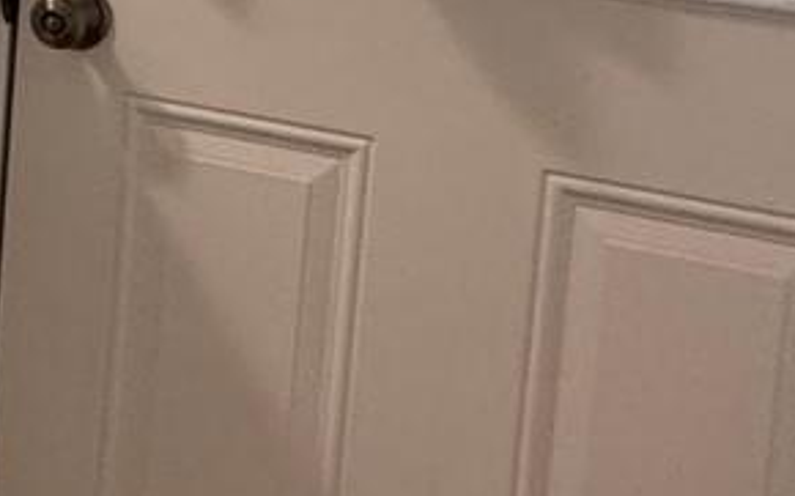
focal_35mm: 82
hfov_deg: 21.1
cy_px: -200
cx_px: -411
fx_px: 1776
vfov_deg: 15.0
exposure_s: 1/60
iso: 250
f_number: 2.2
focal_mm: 2.22
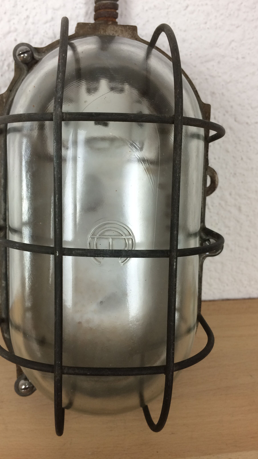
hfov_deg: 36.7
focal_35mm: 32
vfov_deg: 61.0
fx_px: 389
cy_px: 227
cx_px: 118
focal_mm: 4.15
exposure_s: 1/33
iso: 32
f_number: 2.2
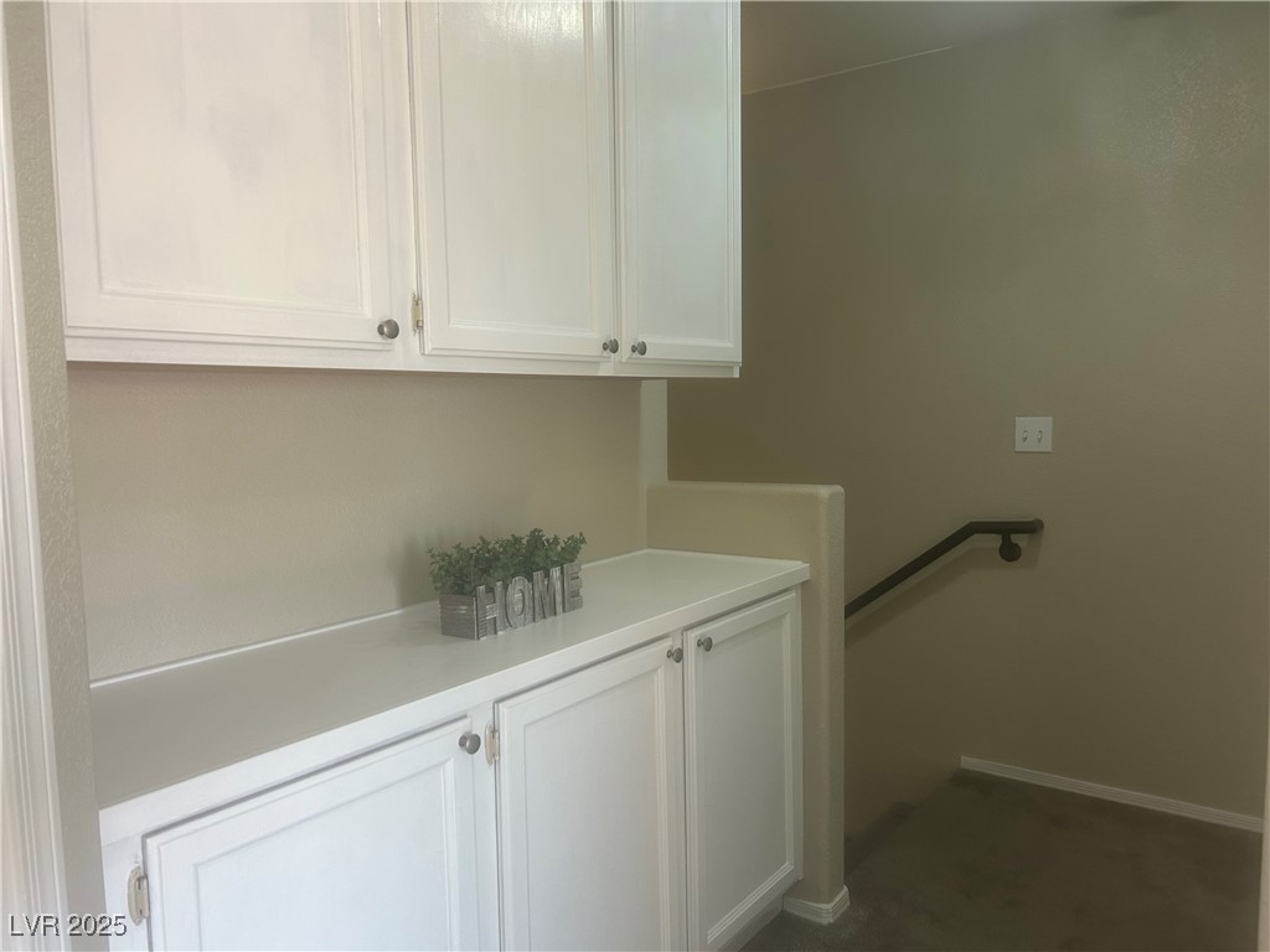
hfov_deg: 67.3
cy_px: 476
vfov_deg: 53.1
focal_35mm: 26
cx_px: 635
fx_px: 954
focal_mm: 5.7
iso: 100
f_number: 1.5
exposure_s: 1/120
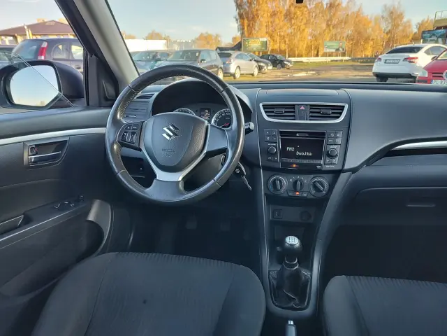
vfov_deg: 58.9
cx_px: 224
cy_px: 168
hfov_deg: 73.9
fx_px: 297
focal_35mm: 23
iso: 131
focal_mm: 5.56
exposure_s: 1/100
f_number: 1.8
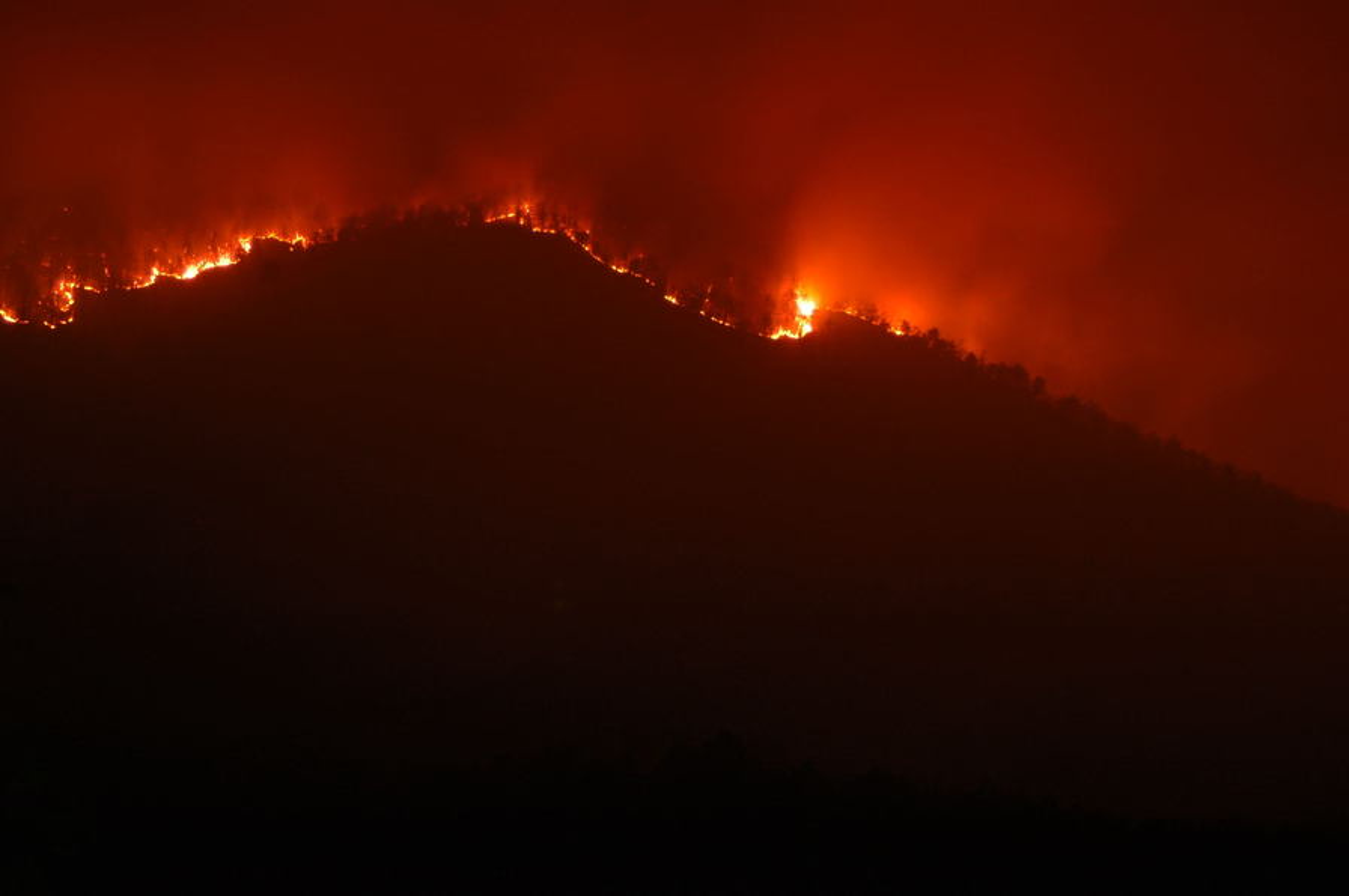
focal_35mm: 120
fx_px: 4491
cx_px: 674
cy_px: 448
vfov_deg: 11.4
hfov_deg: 17.1
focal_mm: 80
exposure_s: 10
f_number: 4.5
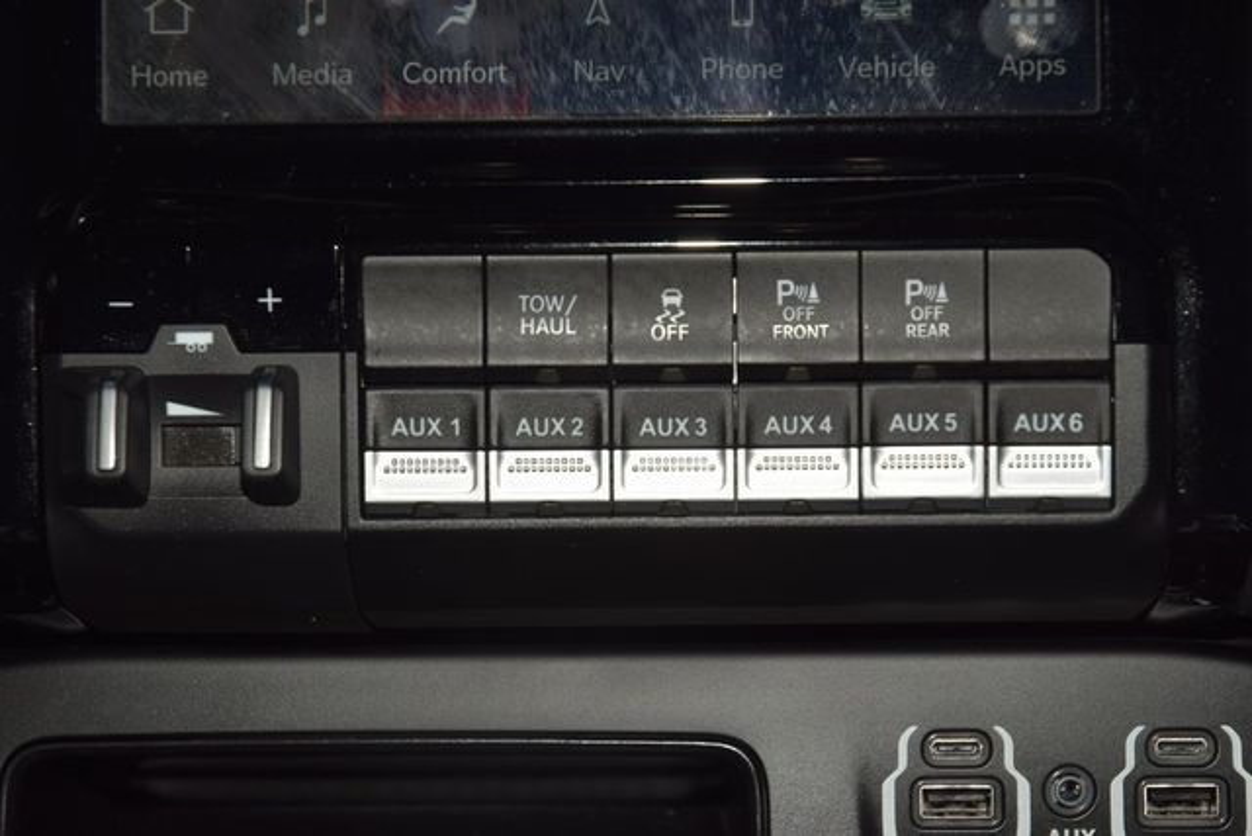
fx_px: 3652
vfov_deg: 13.0
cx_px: 626
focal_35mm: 105
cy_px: 418
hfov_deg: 19.5
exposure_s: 1/125
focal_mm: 70
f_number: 8
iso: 100
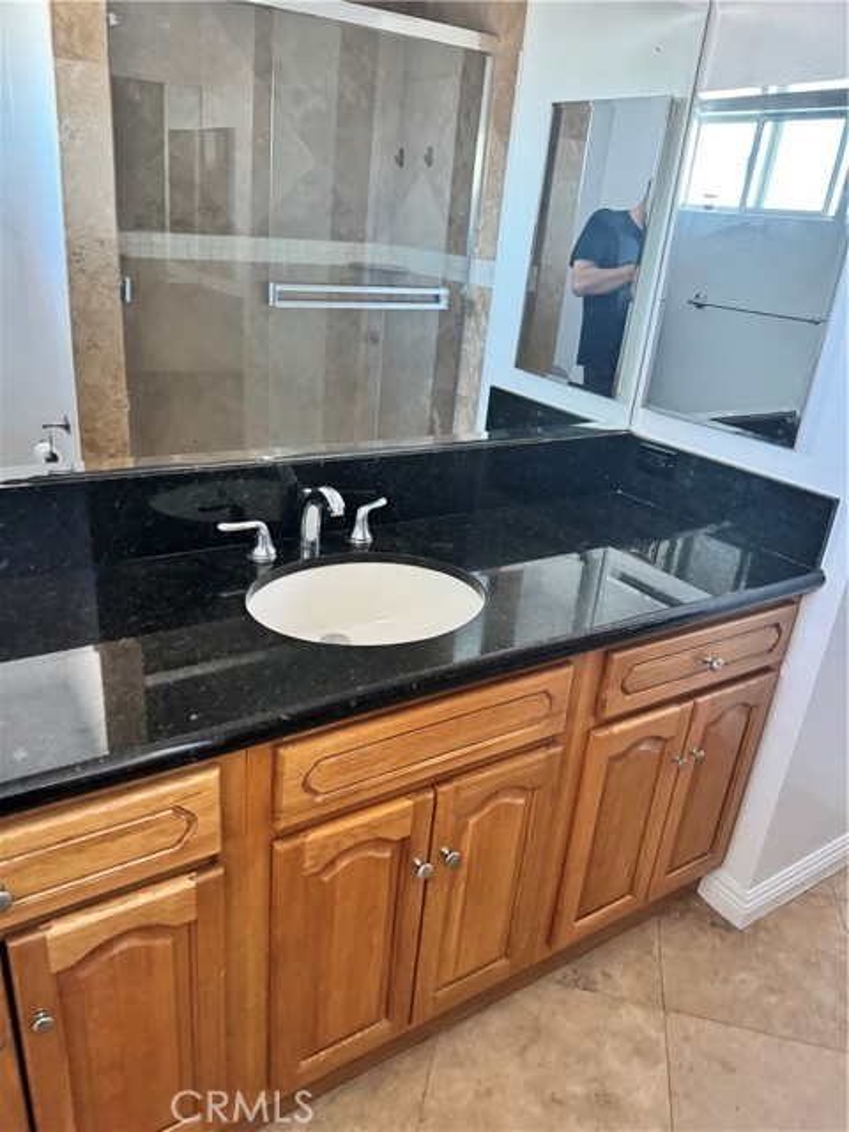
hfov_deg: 56.8
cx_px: 424
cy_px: 566
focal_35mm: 24
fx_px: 785
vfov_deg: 71.6
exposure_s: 1/60
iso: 800
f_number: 1.78
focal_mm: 6.76
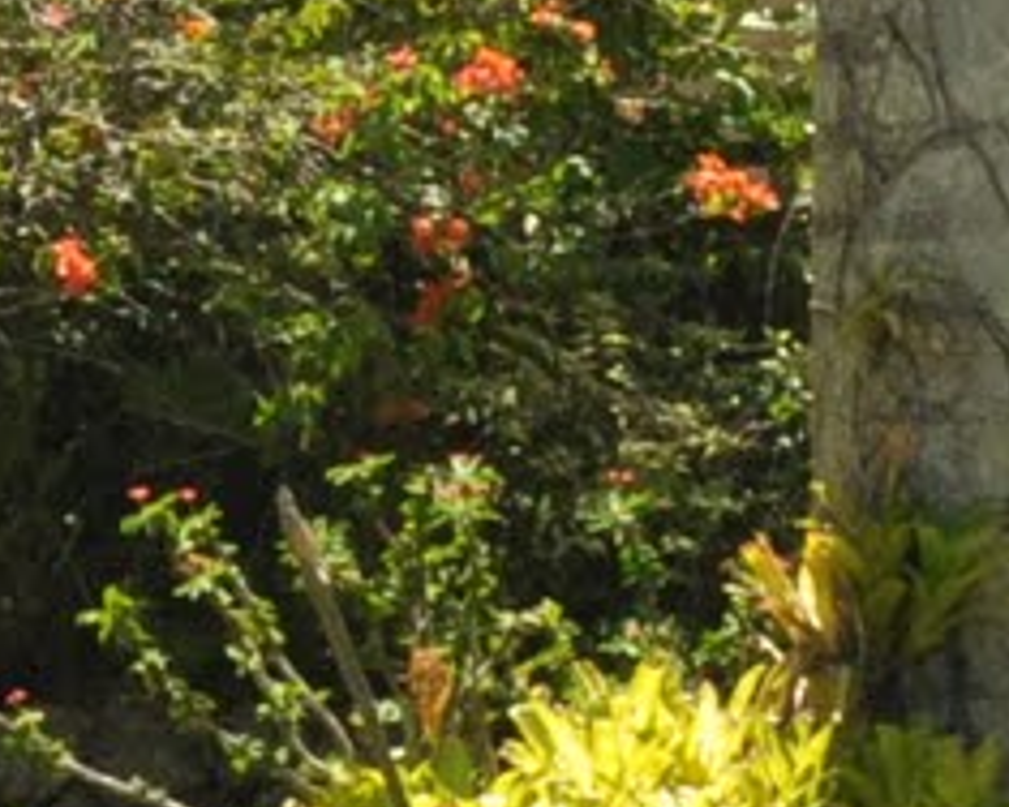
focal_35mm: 416
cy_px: -1153
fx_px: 12423
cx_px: 601
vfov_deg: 3.7
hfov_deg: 4.7
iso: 400
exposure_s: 1/500
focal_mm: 34
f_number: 11
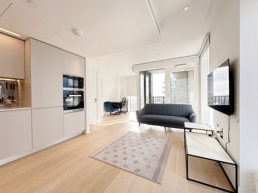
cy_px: 96
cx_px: 129
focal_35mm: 14
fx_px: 104
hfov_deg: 102.1
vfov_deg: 85.7
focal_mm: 2.22
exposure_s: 1/171
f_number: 2.2
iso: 40
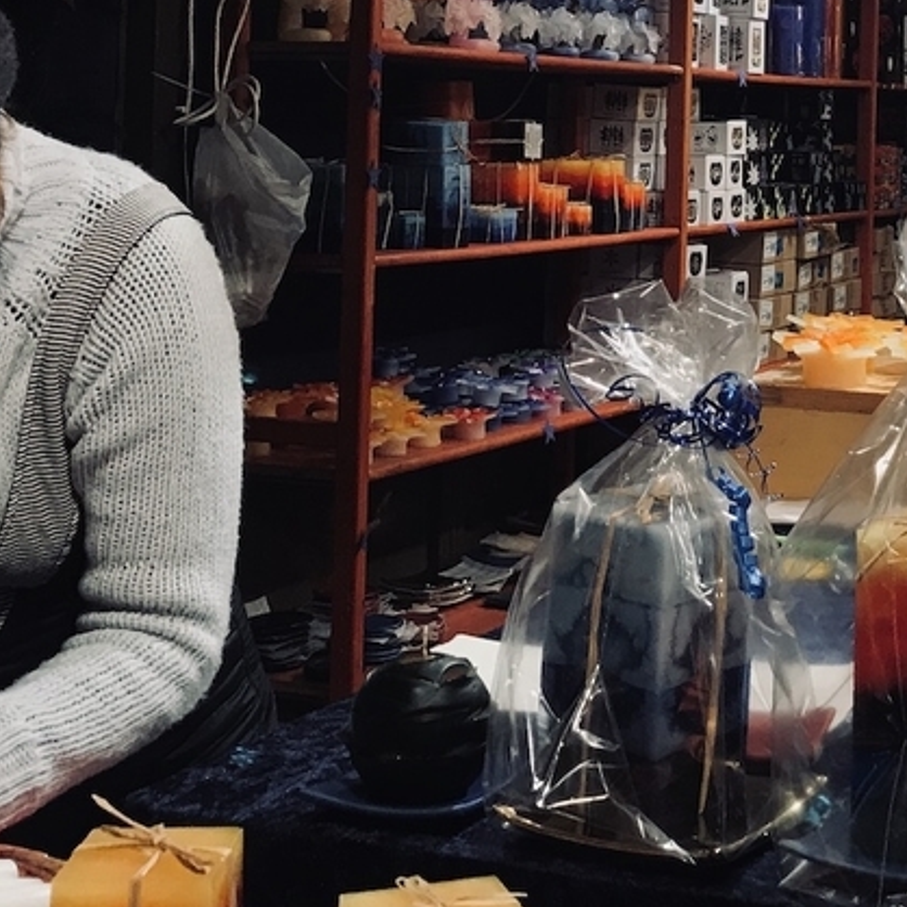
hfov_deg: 23.6
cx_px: 822
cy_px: 87
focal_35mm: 71
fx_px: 2105
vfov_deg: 23.7
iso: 32
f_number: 1.8
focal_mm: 3.99
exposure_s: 1/33
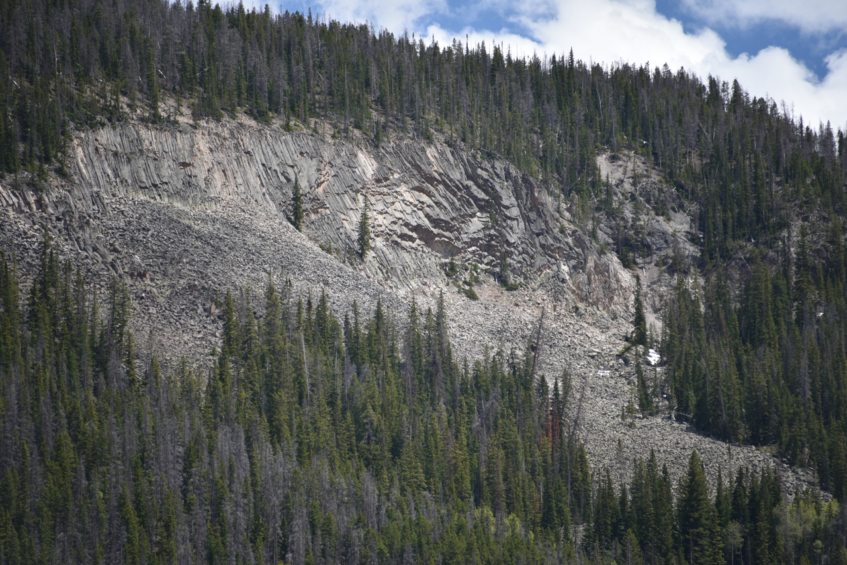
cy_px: 282
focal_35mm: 300
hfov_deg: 6.9
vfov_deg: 4.6
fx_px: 7059
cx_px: 424
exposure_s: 1/640
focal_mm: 300
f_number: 5.6
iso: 140
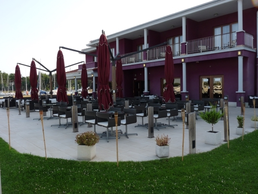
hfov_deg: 61.7
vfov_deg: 48.2
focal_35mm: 29
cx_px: 129
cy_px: 97
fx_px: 216
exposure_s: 1/200
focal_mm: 5.1
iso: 100
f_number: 5
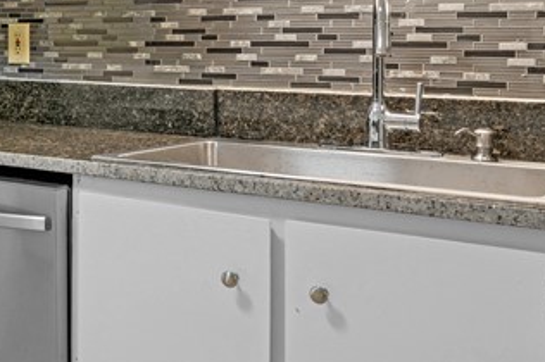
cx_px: -41
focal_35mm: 57
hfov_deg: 31.6
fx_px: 858
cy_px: 59
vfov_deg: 23.4
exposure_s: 1/13
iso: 250
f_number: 7.1
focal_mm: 11
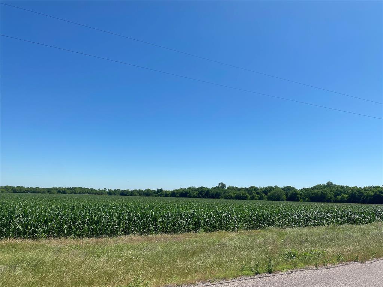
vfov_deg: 53.1
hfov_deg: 67.3
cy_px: 144
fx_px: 288
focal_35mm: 26
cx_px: 192
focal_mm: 4.25
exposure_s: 1/3731
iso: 32
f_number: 1.8
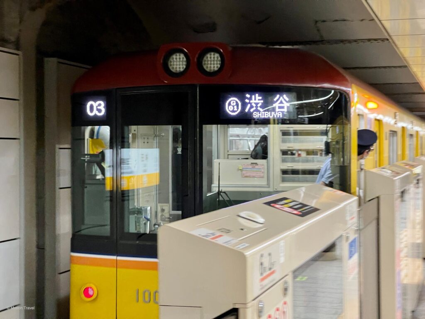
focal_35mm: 77
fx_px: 945
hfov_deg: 25.3
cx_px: 212
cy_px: 160
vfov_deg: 19.1
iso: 320
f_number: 2.8
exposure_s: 1/50
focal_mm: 9
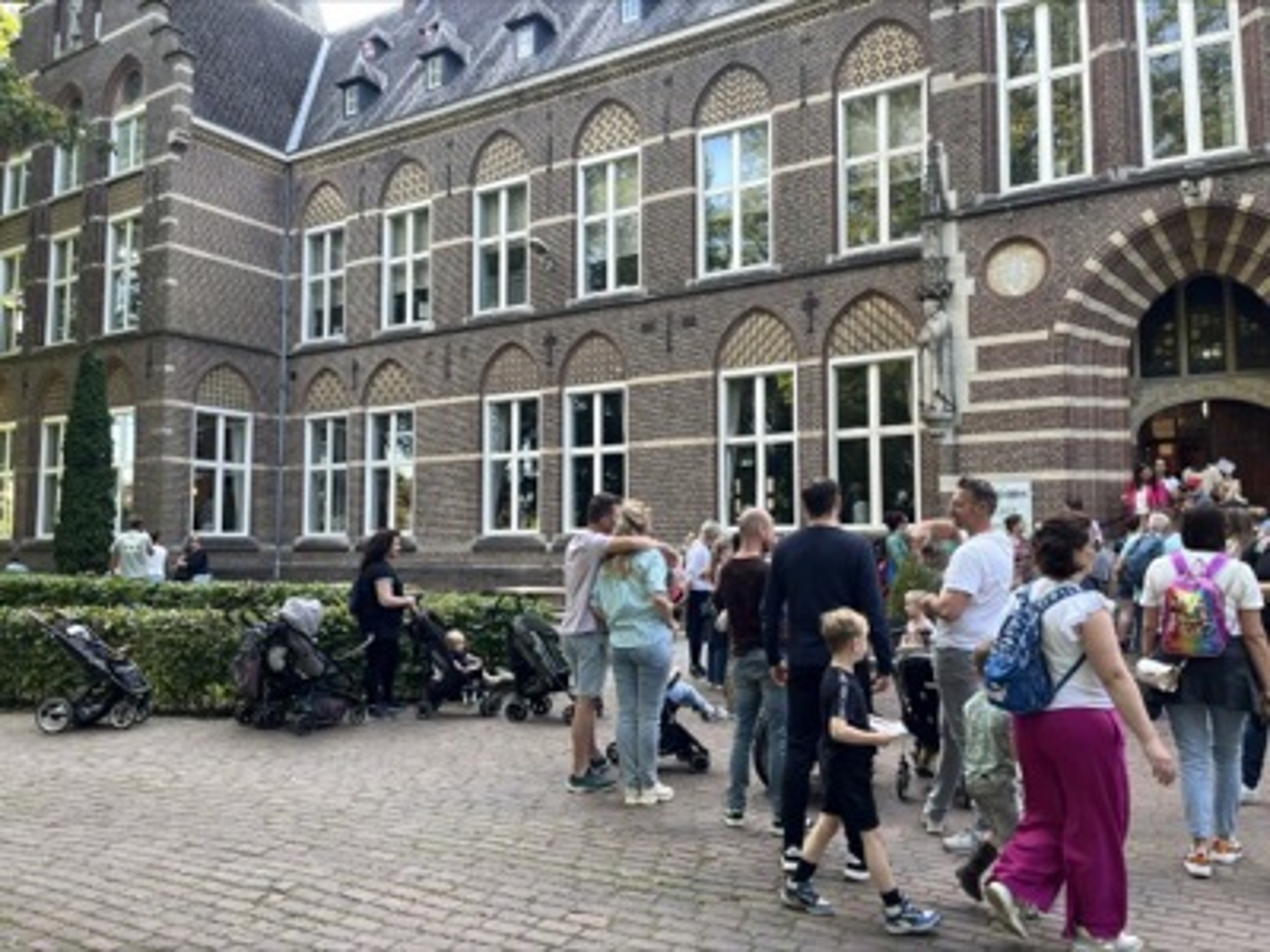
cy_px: 476
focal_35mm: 26
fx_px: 954
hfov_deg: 67.3
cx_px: 635
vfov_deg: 53.1
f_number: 1.6
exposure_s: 1/121
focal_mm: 5.1
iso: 40
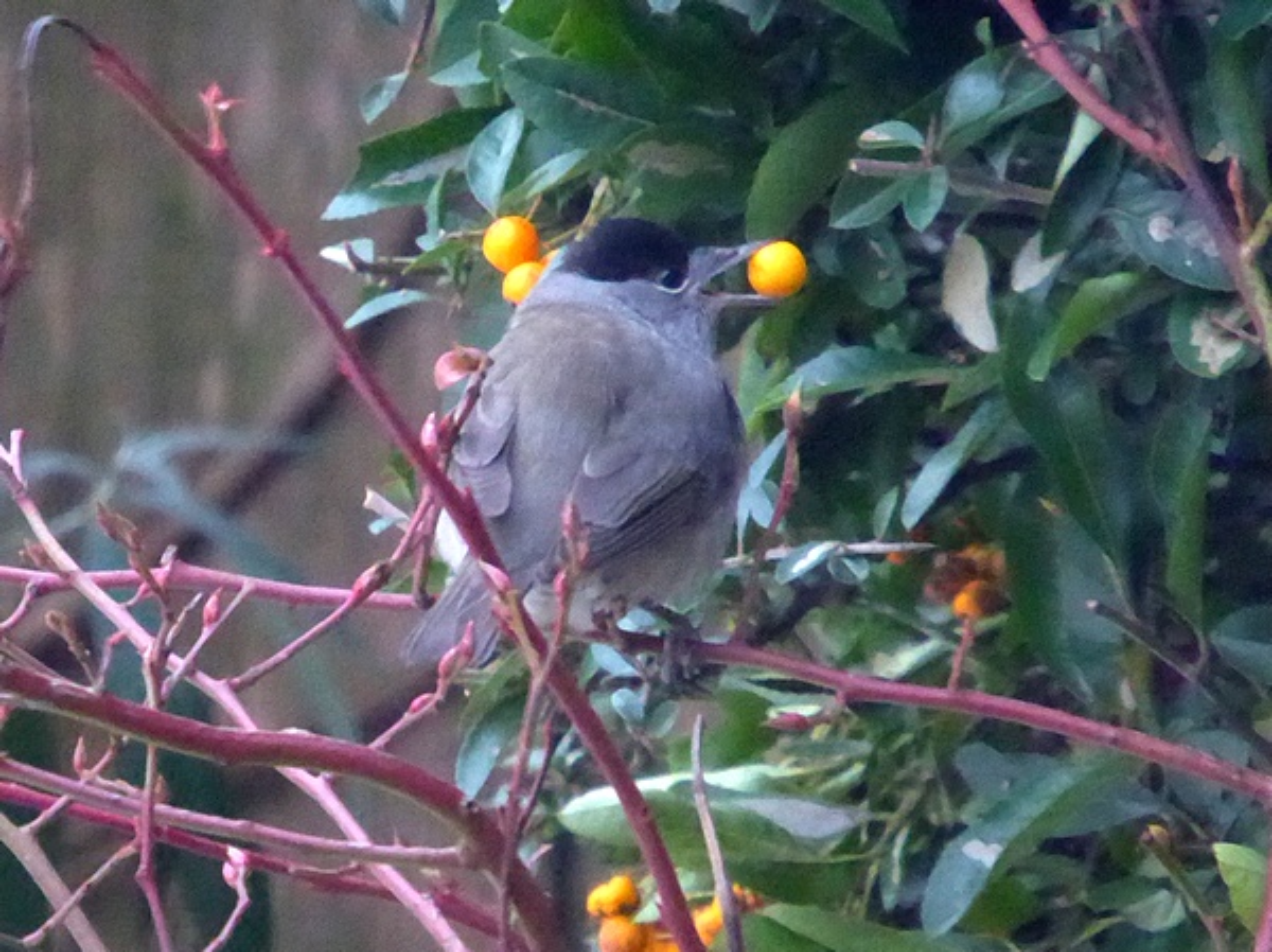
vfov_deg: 3.1
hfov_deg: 4.1
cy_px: 476
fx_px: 17587
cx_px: 636
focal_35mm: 479
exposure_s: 1/50
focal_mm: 77.3
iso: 1600
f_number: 6
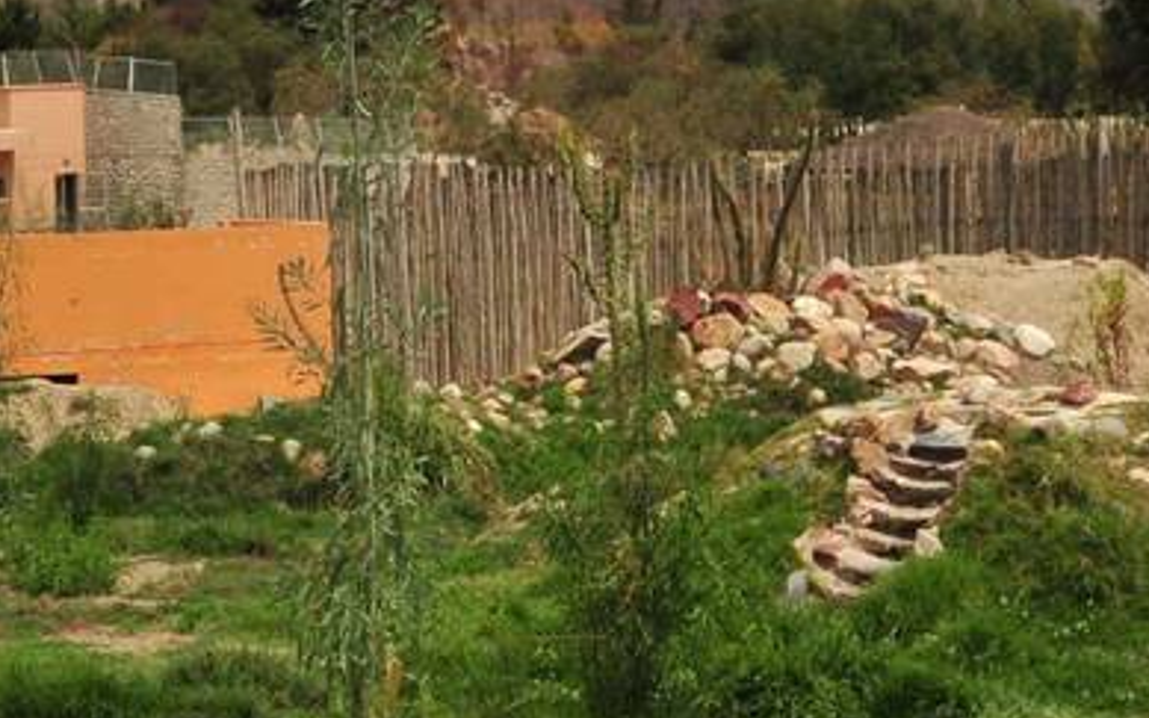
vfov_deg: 11.5
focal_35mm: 113
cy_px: 595
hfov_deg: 18.4
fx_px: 3538
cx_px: 322
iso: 200
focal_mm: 18
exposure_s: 1/500
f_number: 11
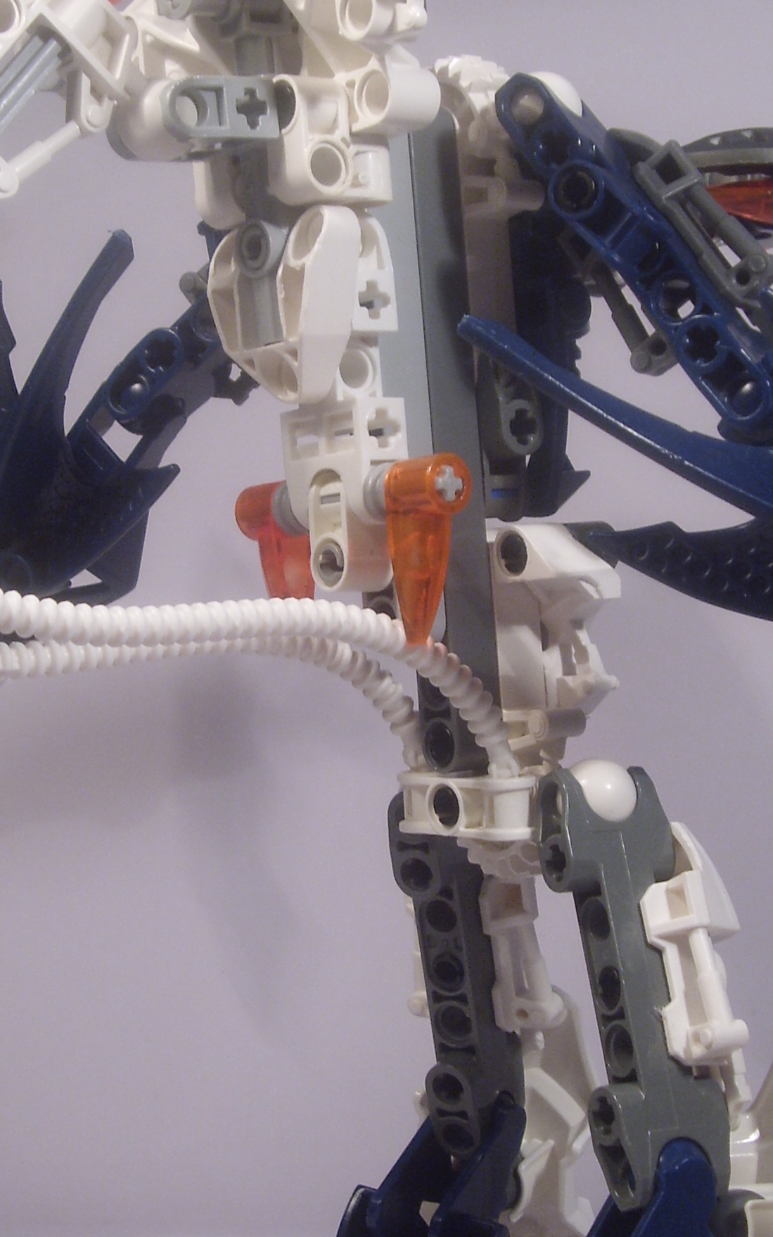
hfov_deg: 21.3
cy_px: 631
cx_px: 327
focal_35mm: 61
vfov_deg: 33.5
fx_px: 2056
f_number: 3.5
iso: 100
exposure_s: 1/30
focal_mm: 6.3
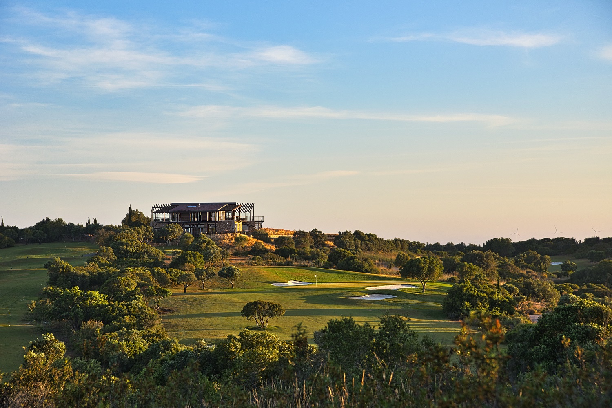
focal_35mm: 100
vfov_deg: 13.7
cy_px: 204
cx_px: 306
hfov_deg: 20.4
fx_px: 1700
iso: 200
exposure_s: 1/250
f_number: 8
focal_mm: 100
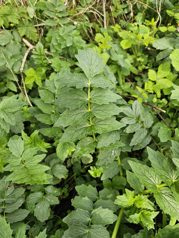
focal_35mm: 23
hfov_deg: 58.9
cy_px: 119
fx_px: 159
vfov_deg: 73.9
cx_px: 90
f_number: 1.7
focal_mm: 6.3
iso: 16
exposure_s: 1/180
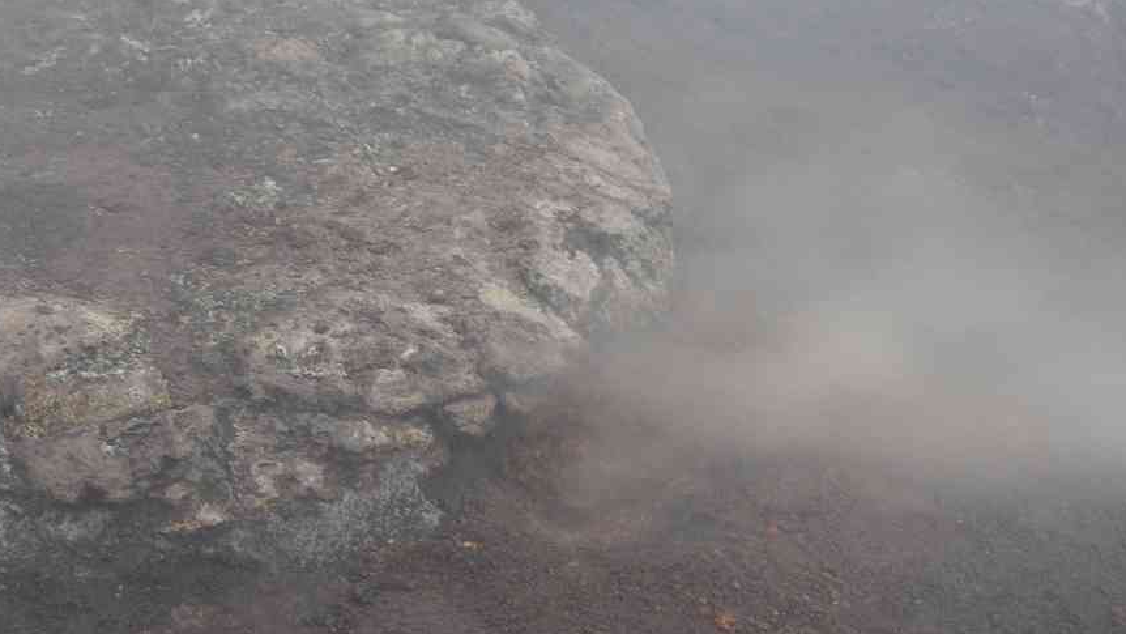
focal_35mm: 91
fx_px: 2717
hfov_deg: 23.4
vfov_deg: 13.3
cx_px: 594
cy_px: 265
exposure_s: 1/80
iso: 200
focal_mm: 50
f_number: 8
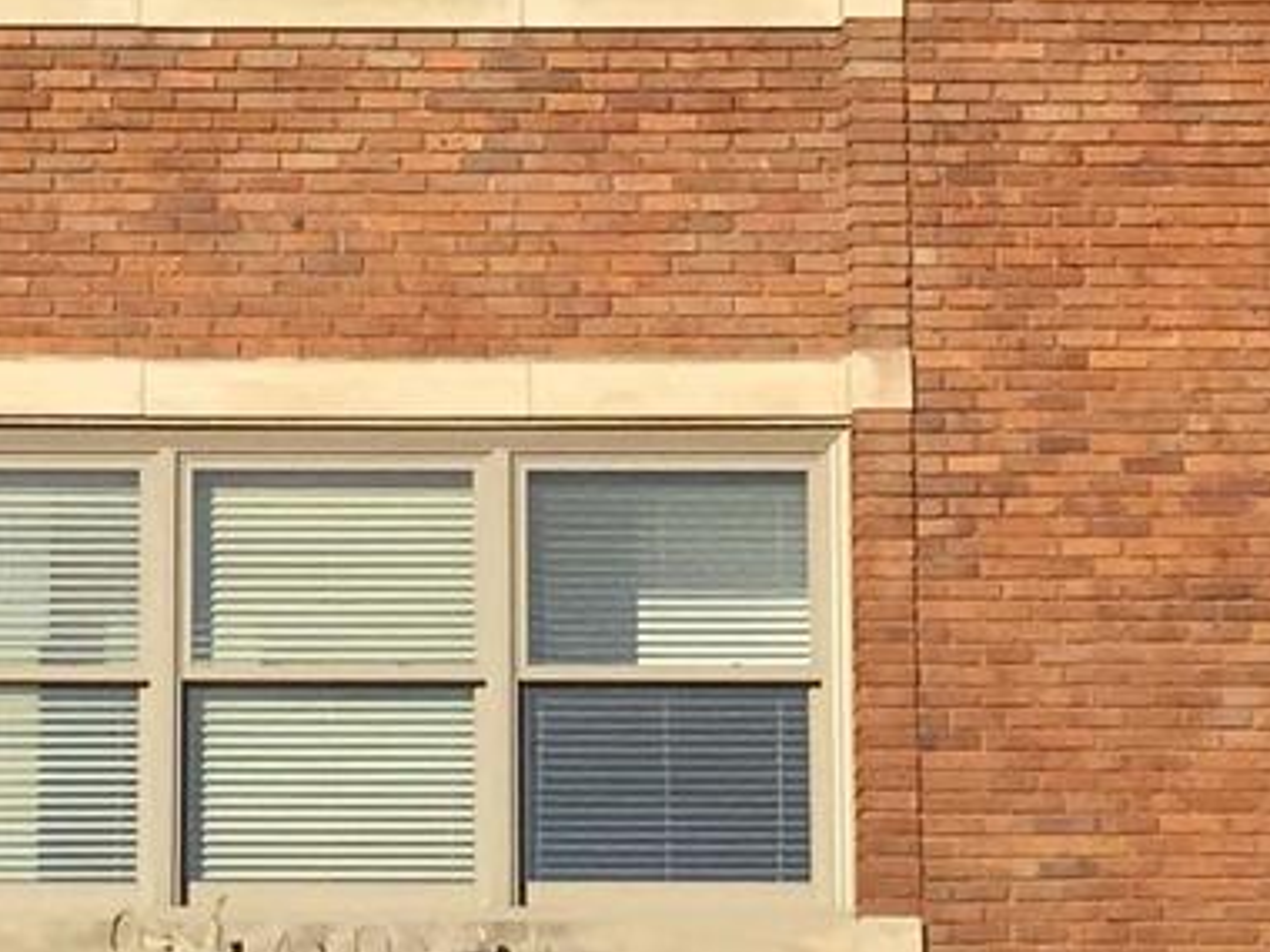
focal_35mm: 183
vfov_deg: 8.1
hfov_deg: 10.8
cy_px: 725
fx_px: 6714
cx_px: 398
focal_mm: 4.15
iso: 25
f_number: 2.2
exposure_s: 1/1832
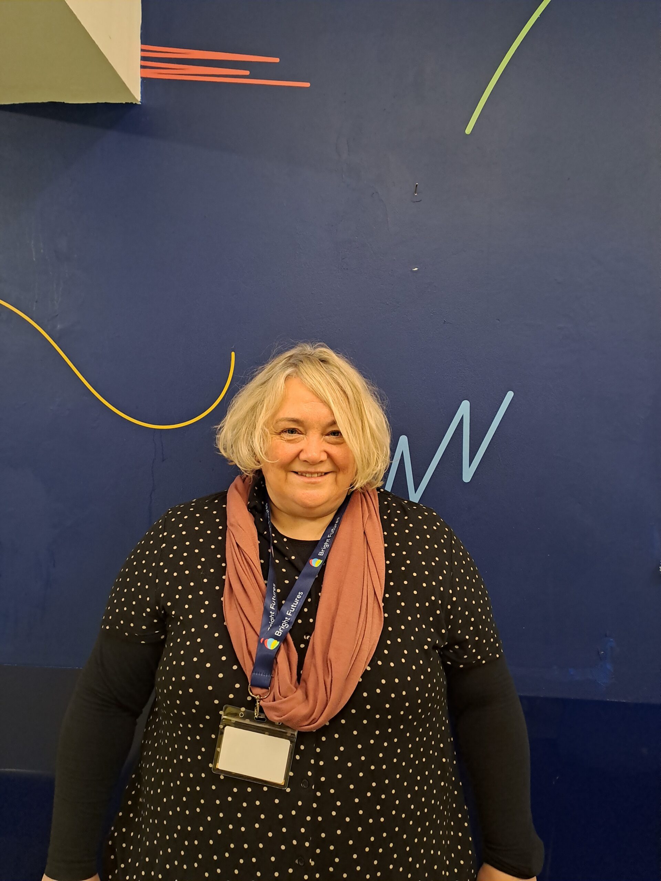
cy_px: 440
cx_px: 330
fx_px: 637
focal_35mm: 25
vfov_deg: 69.4
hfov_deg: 54.9
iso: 320
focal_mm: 4.65
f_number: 1.8
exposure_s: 1/33
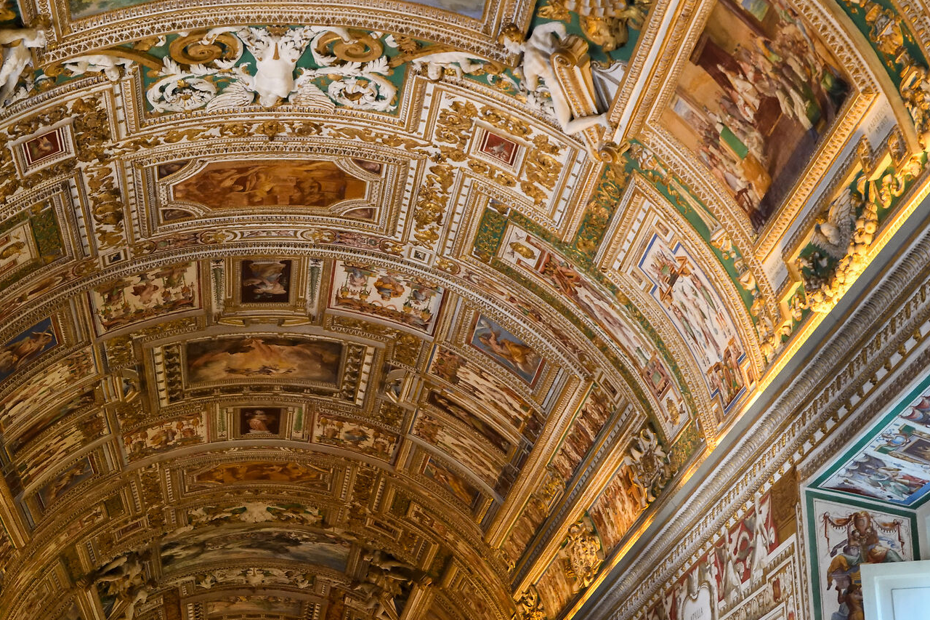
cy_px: 404
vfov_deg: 18.1
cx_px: 327
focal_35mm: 75
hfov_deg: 26.9
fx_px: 1937
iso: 2500
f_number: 5
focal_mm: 40
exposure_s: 1/200
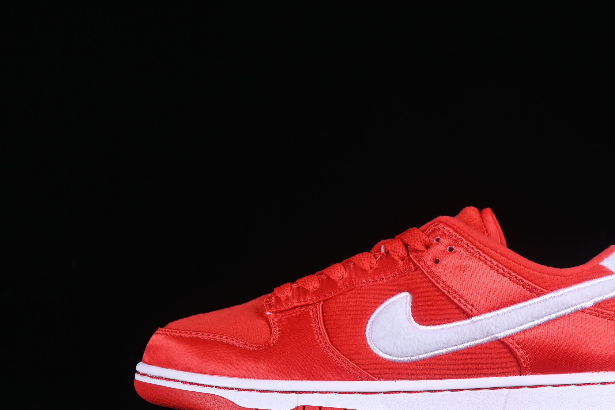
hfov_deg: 19.6
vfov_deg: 13.1
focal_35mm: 104
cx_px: 397
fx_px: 1776
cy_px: 257
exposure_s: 1/80
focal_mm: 50
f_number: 7.1
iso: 160
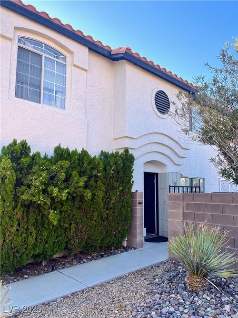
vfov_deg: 69.4
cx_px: 119
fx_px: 229
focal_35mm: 25
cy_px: 159
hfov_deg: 54.9
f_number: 1.6
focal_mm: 5.1
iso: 32
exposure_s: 1/836
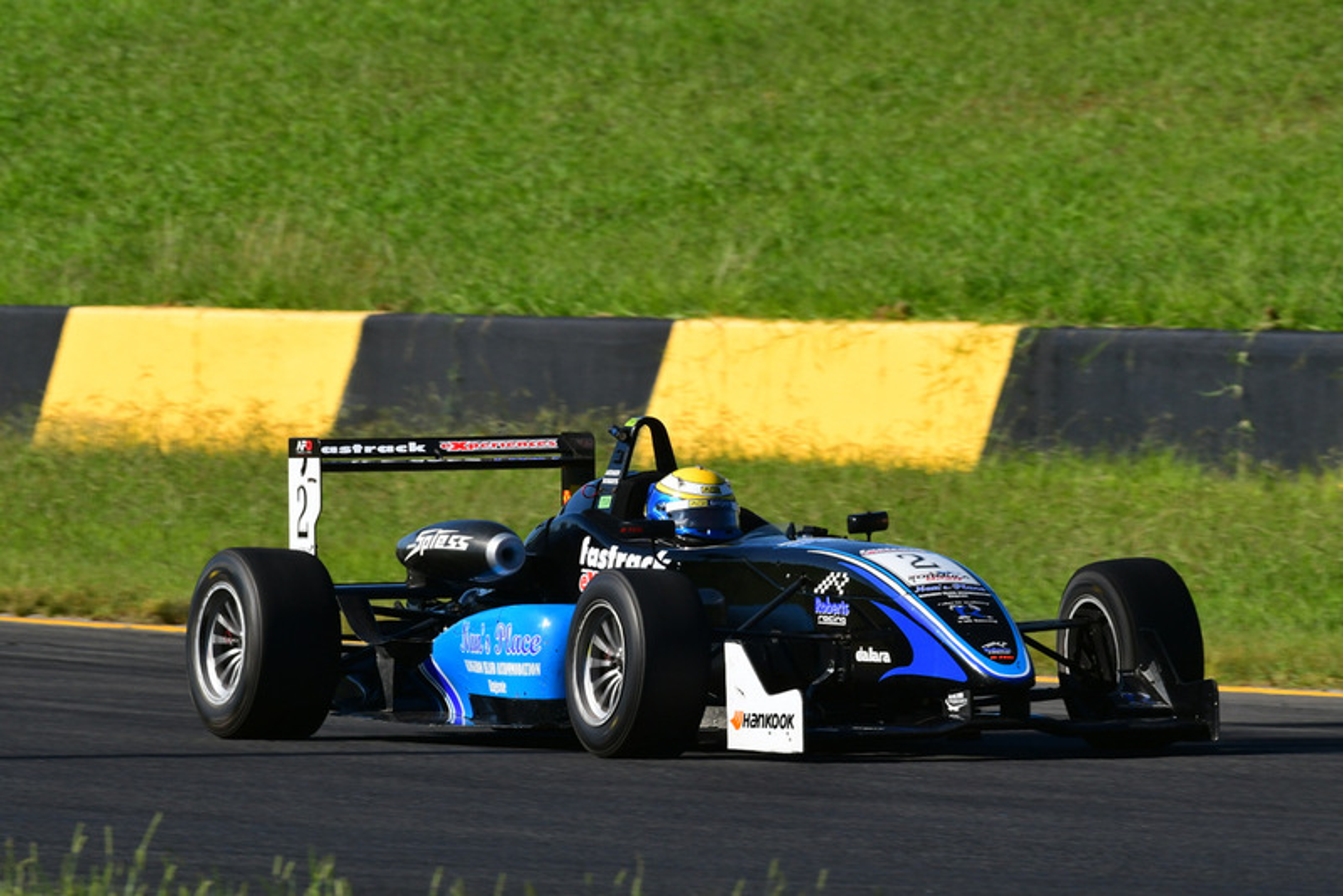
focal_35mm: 525
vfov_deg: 2.6
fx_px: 19591
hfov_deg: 3.9
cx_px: 672
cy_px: 448
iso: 500
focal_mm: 350
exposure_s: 1/640
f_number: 13
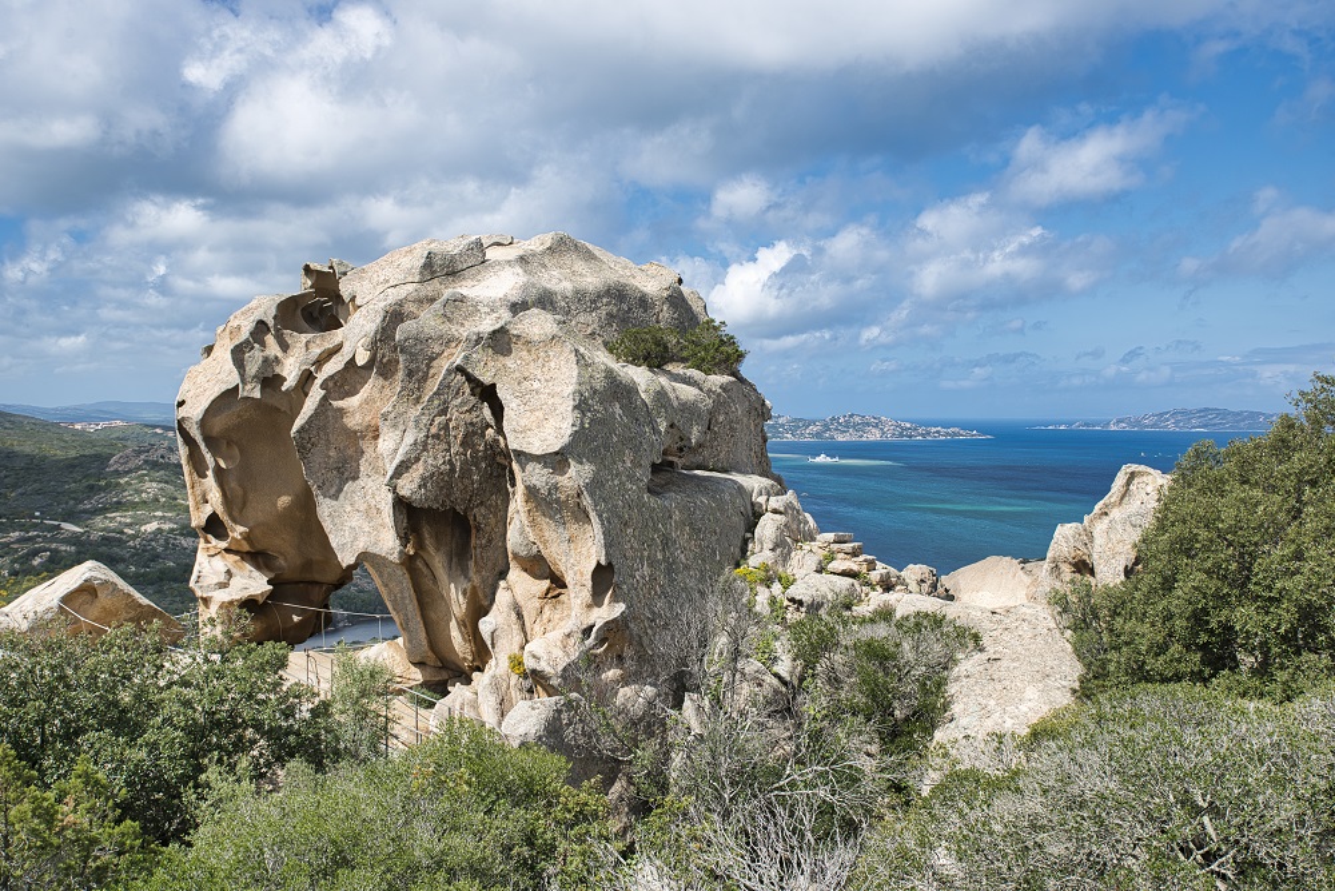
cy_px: 446
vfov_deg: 41.1
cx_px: 668
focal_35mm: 32
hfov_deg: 58.7
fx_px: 1187
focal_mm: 32
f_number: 9.5
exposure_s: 1/180
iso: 100
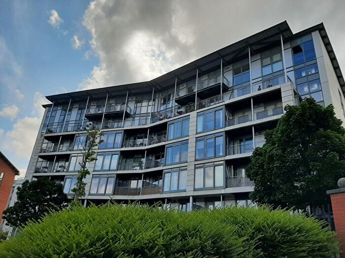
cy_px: 129
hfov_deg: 67.3
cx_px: 172
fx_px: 259
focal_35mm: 26
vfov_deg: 53.1
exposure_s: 1/3155
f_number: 1.7
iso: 40
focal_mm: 3.93
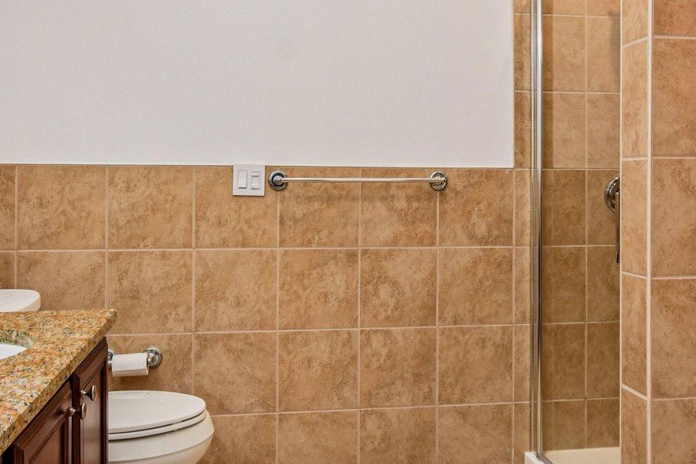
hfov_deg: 51.7
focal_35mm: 37
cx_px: 345
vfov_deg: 35.7
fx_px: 718
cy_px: 182
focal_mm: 11
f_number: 8
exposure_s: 1/50
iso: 400
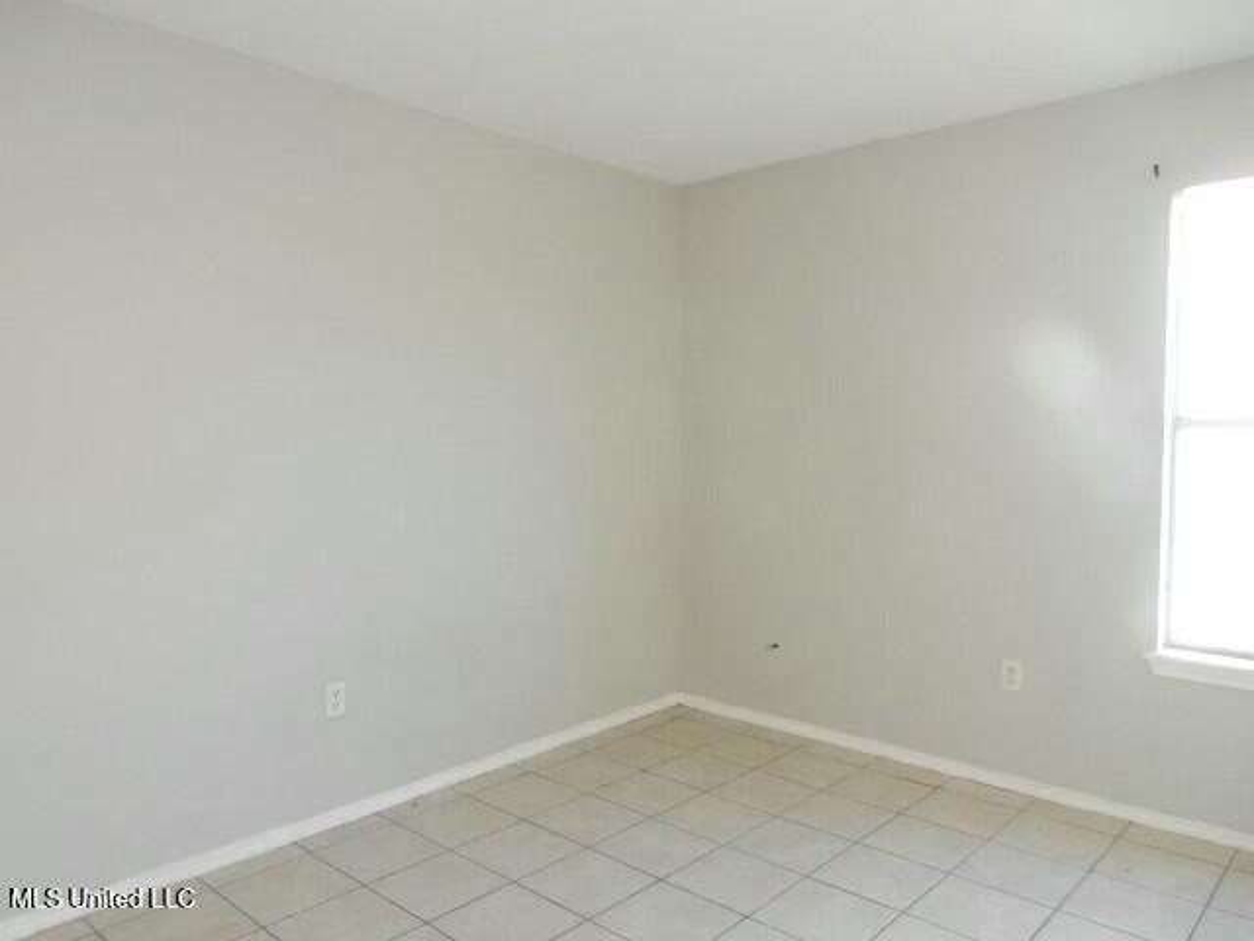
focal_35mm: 25
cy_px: 470
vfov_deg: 54.9
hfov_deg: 69.4
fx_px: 906
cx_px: 627
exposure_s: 1/30
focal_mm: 4.5
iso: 180
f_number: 3.7
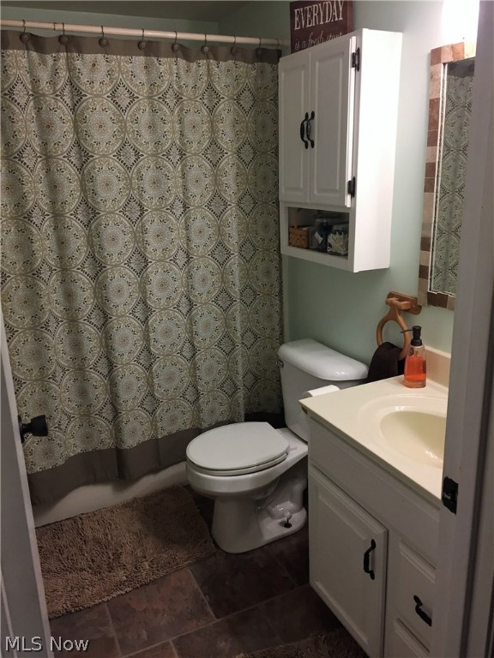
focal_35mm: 29
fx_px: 552
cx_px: 247
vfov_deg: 61.7
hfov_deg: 48.2
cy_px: 329
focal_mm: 4.15
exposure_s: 1/30
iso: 64
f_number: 2.2
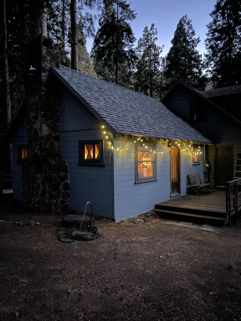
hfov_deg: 53.1
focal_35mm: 26
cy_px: 160
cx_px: 120
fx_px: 241
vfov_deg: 67.3
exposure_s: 1/2
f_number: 1.6
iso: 1250
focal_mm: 4.2
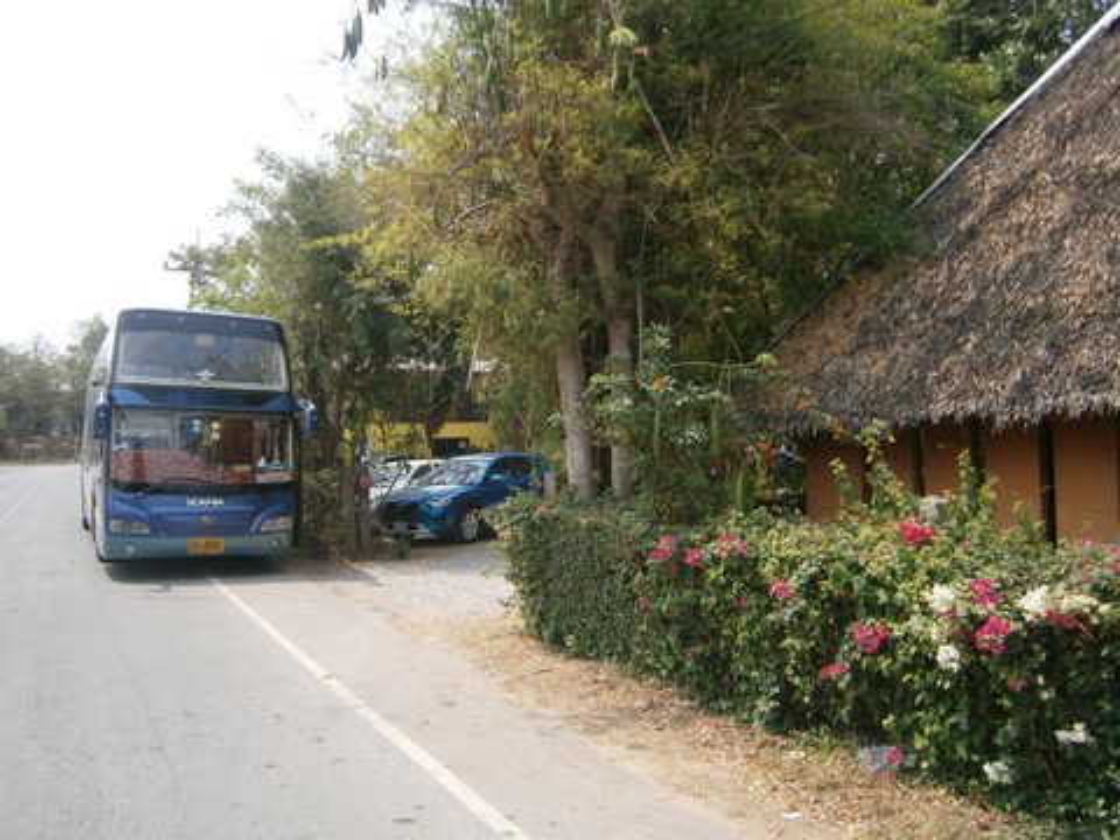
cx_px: 560
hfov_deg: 67.3
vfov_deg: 53.1
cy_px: 420
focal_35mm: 26
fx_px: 841
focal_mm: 4.7
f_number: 2.8
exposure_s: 1/640
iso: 80
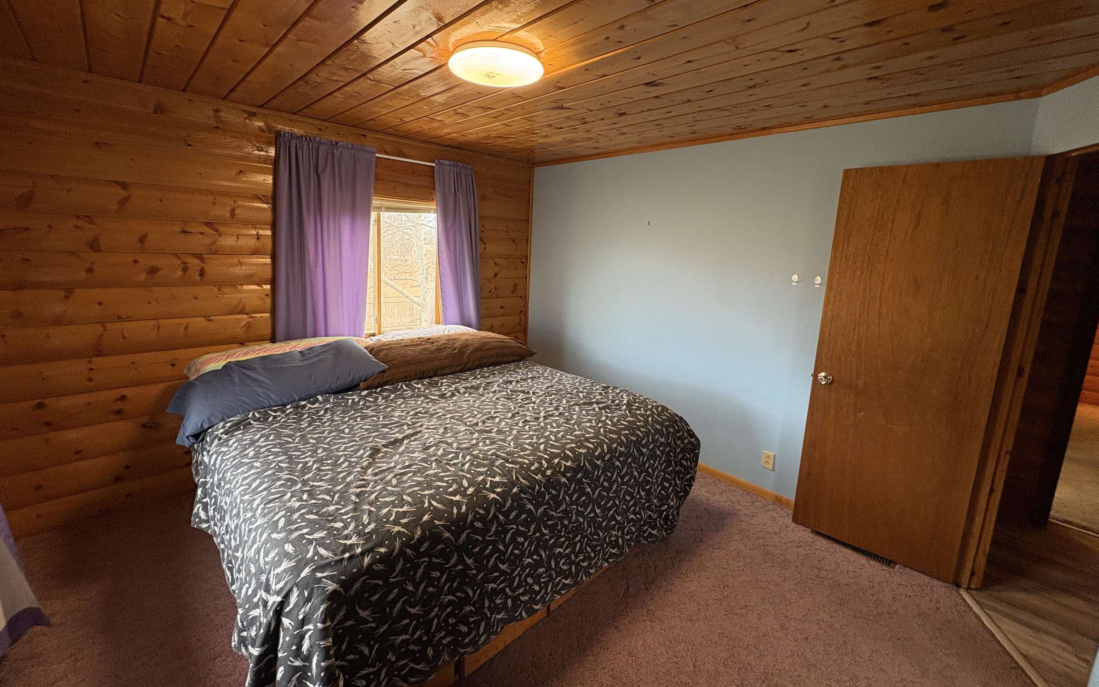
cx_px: 545
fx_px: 449
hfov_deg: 101.5
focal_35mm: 15
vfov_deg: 74.7
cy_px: 321
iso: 200
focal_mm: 2.22
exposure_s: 1/60
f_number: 2.2
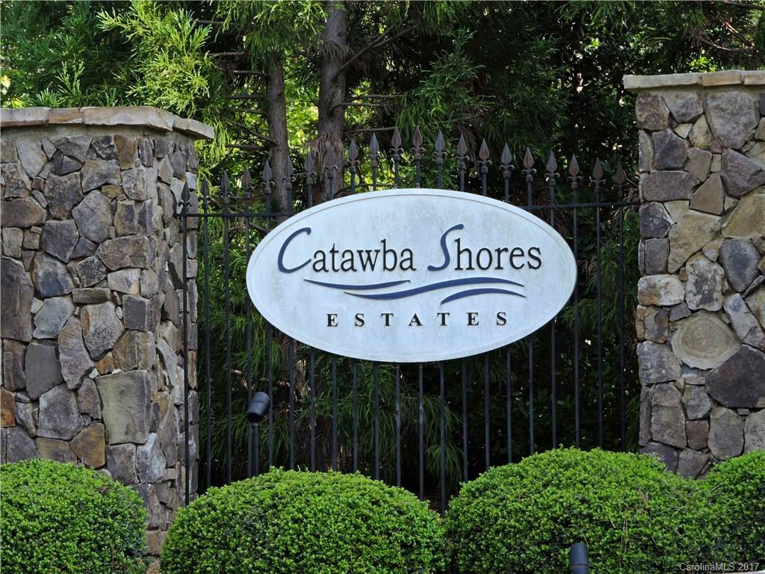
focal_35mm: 115
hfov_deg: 17.1
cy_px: 287
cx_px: 382
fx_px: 2541
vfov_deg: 12.9
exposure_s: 1/125
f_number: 5
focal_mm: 20.6
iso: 100
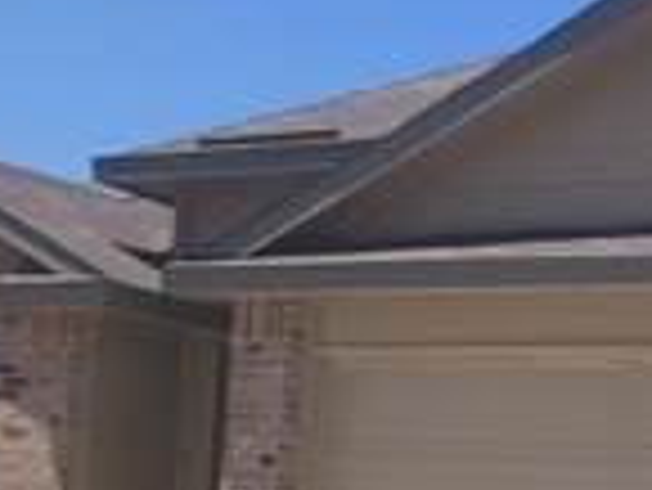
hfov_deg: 17.7
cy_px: 737
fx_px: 2074
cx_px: 103
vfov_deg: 12.8
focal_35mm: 110
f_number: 1.7
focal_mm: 4.25
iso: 100
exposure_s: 1/2202
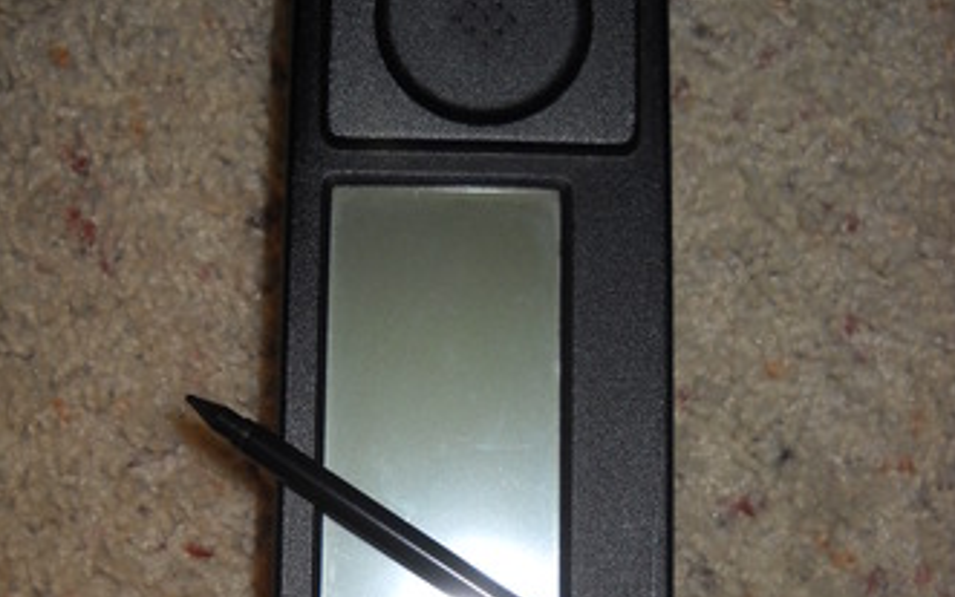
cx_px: 441
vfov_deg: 20.5
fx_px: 1640
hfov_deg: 32.5
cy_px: 444
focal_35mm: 63
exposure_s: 1/30
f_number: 5.5
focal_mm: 6.72
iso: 64
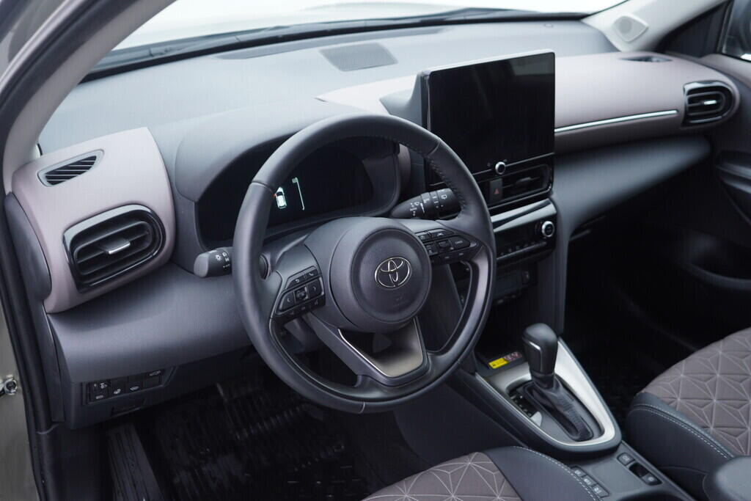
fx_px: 751
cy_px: 250
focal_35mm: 36
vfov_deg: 36.9
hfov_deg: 53.1
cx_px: 376
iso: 160
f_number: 2.8
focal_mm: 24
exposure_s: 1/40
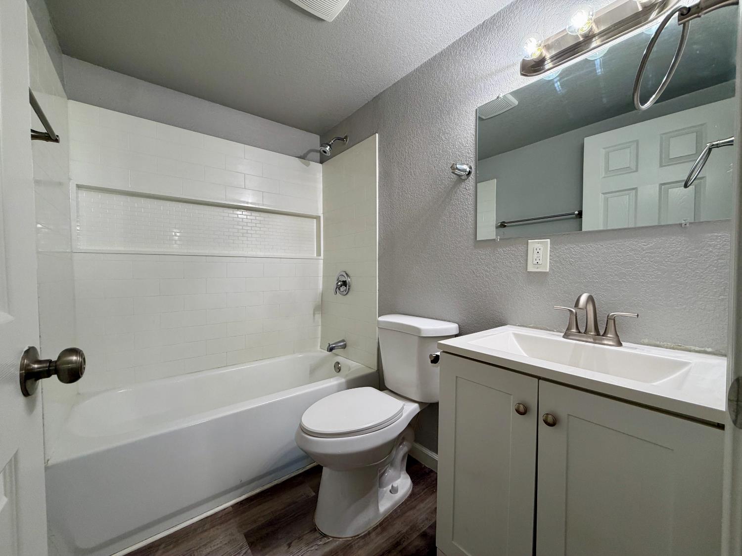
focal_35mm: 14
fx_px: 300
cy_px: 278
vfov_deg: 85.7
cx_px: 371
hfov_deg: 102.1
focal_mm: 2.22
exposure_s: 1/60
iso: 160
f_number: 2.2
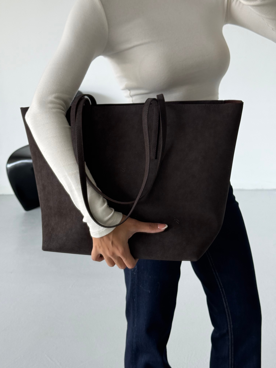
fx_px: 510
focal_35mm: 48
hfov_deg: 30.3
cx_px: 138
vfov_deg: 39.7
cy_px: 184
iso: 80
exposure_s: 1/251
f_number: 1.78
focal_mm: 6.76
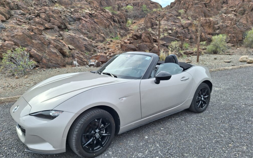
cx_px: 124
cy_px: 89
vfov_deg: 49.1
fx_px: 172
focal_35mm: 25
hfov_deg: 72.5
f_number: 1.8
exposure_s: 1/1244
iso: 40
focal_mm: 5.54
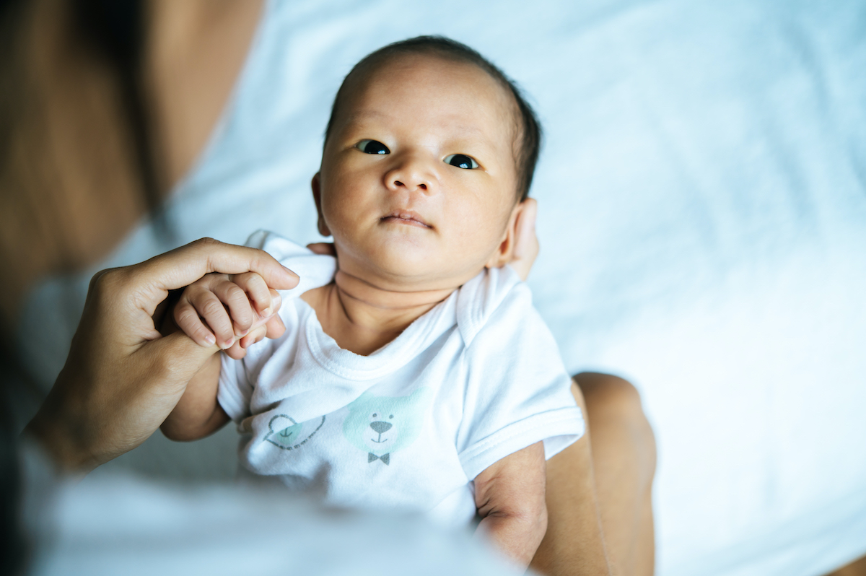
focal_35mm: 60
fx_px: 1442
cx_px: 433
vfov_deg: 22.6
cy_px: 288
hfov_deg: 33.4
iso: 320
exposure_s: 1/200
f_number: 3
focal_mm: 60
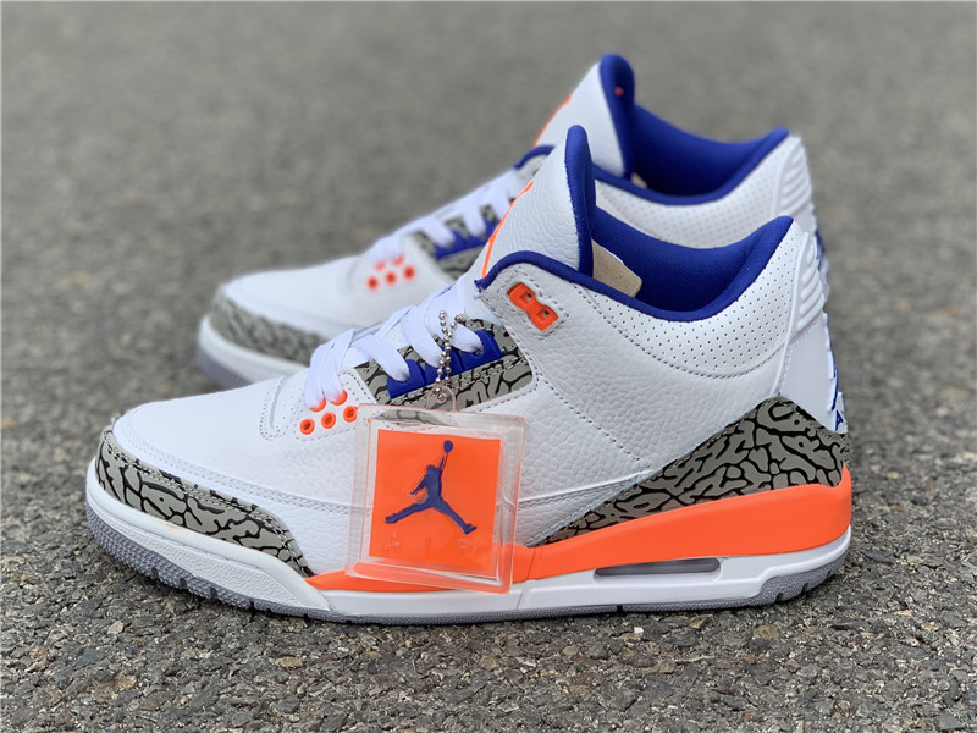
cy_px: 366
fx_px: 1468
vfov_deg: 28.0
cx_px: 488
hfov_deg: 36.8
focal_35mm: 52
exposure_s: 1/826
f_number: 2.4
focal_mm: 6
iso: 16
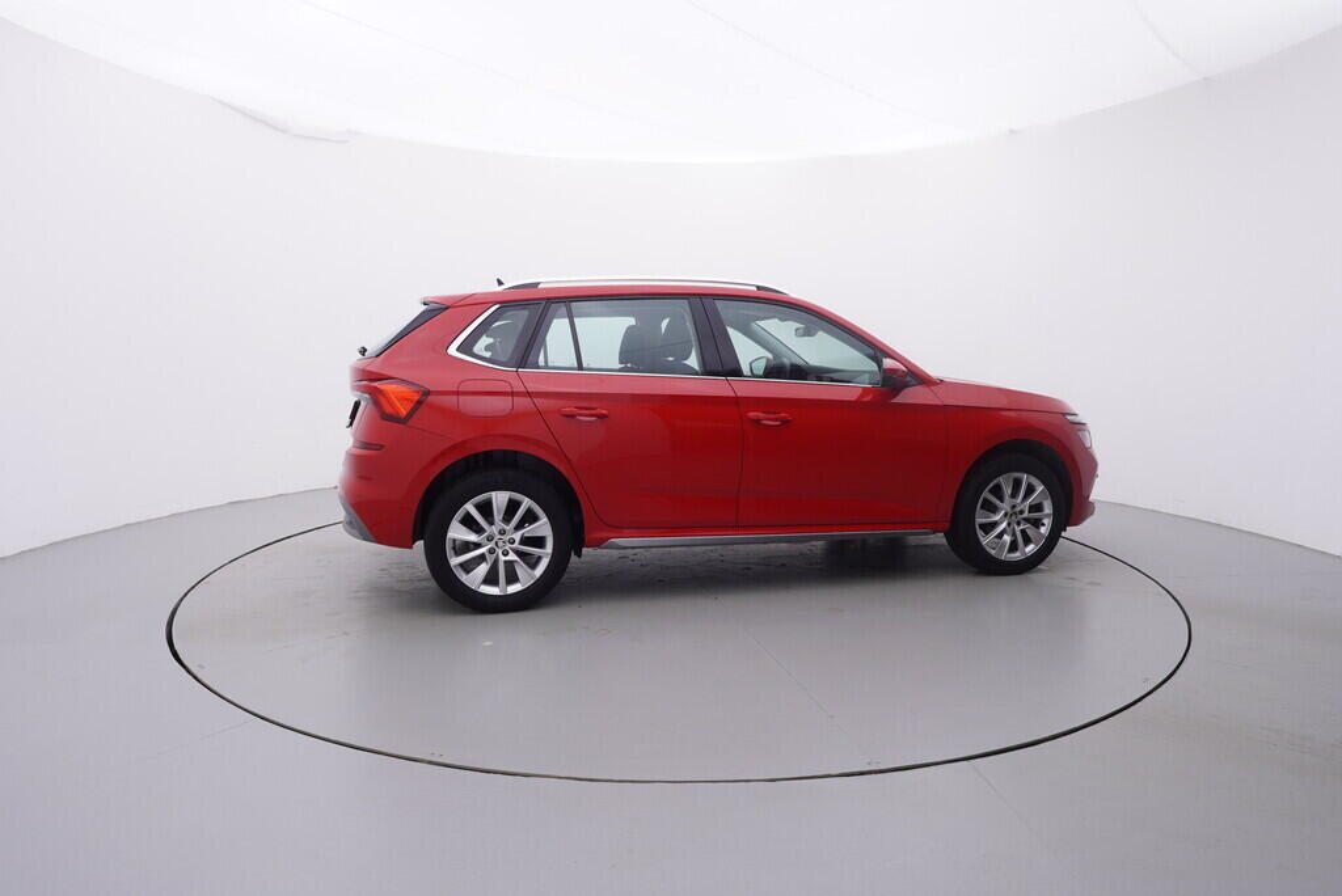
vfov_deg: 56.2
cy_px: 448
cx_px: 671
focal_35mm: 22
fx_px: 839
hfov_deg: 77.3
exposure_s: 1/80
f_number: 5
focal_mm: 15
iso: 200
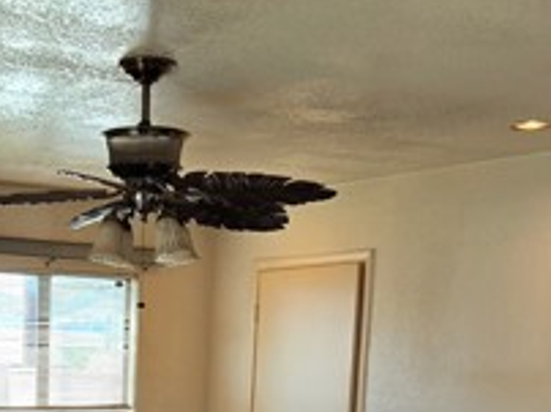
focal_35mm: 73
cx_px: 71
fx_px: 1161
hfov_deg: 26.0
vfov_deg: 18.6
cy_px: 551
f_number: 1.8
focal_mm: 5.4
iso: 64
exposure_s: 1/120
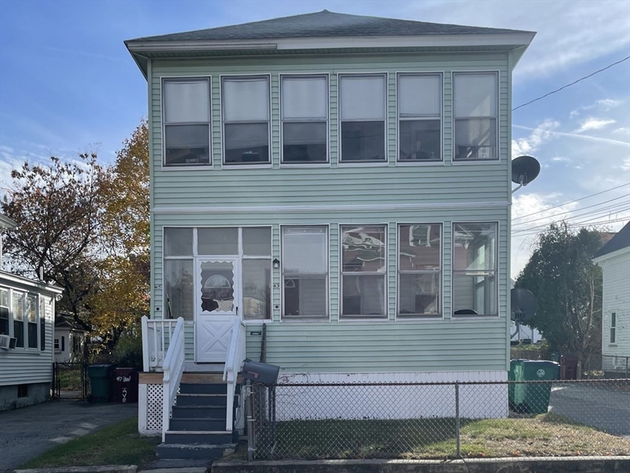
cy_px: 236
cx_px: 315
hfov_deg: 67.3
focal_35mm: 26
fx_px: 473
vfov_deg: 53.1
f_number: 1.6
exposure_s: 1/2817
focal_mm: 4.2
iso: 32
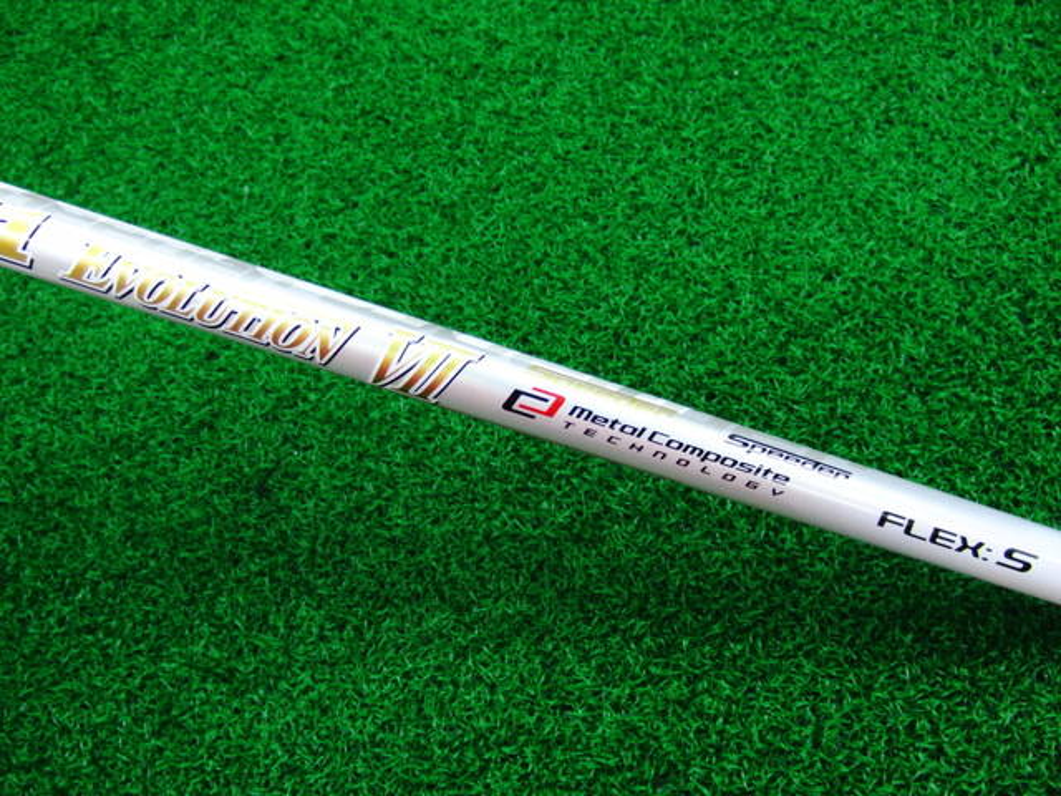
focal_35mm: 37
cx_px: 530
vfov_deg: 38.7
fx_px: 1134
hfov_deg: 50.1
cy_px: 398
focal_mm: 6.42
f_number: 3.6
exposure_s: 1/40
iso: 400
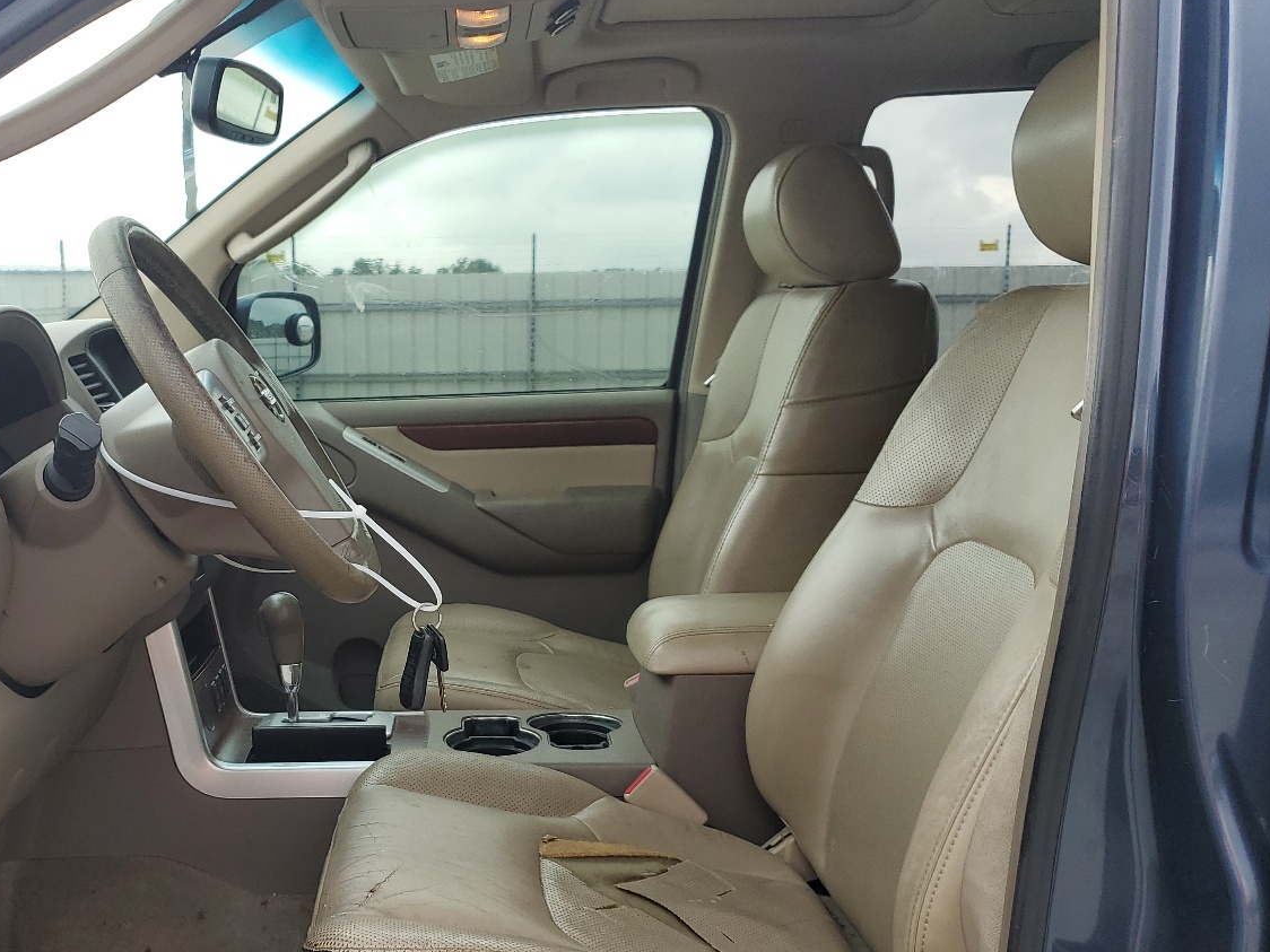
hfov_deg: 49.0
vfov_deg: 38.3
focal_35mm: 37
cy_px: 618
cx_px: 388
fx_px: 1357
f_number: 1.5
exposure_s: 1/263
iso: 50
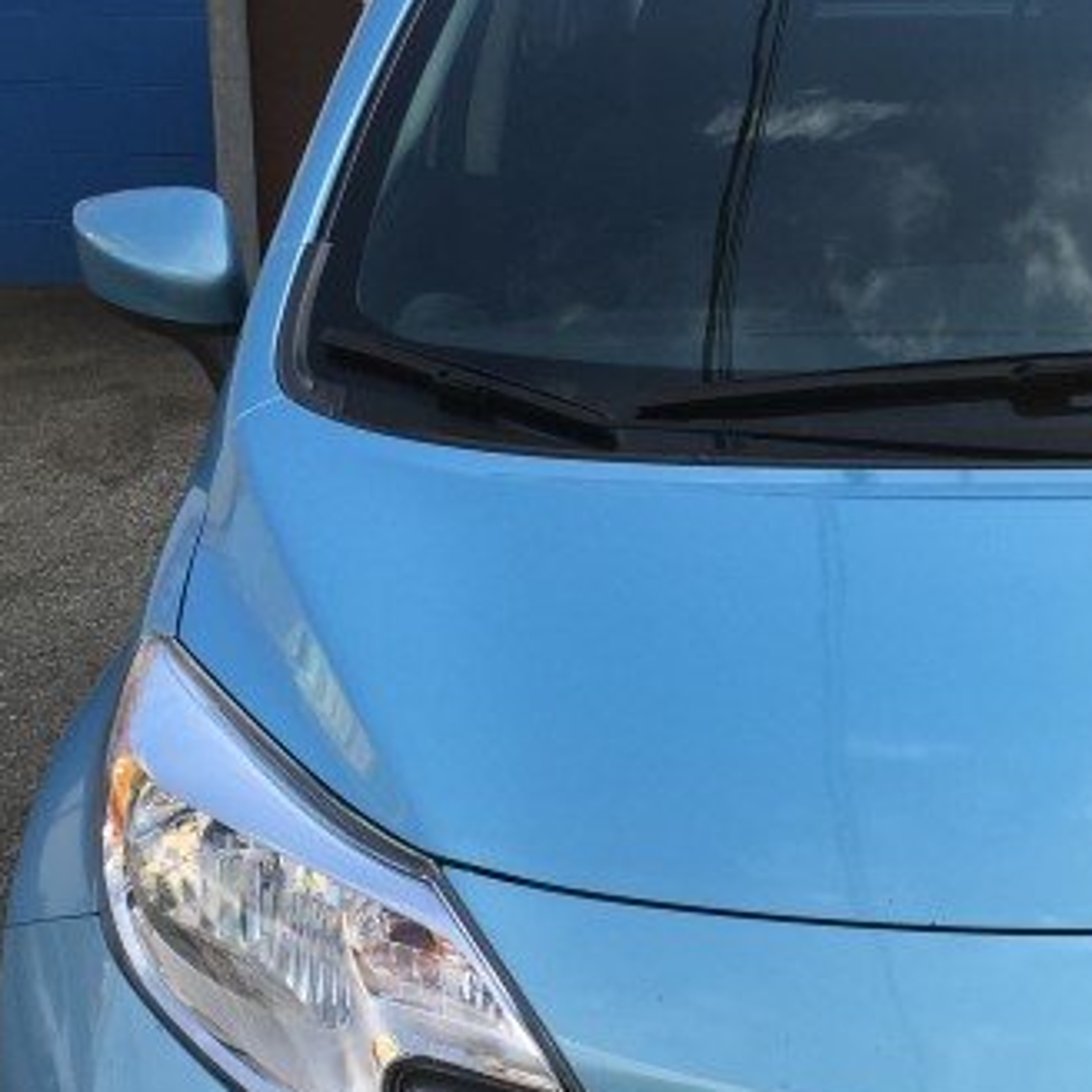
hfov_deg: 21.4
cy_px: 846
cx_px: 876
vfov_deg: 21.4
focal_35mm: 80
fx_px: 2855
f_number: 2.2
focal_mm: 4.15
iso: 32
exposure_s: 1/824
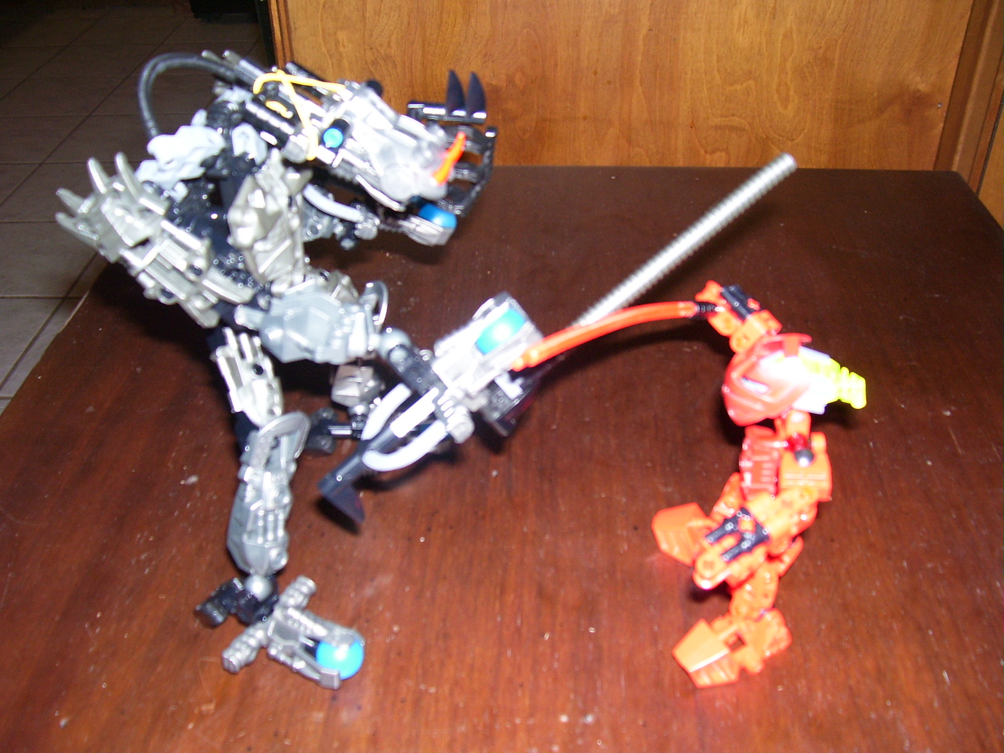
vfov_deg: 41.8
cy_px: 376
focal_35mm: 34
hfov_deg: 54.0
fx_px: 986
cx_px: 502
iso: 125
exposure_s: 1/60
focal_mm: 5.6
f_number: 2.7
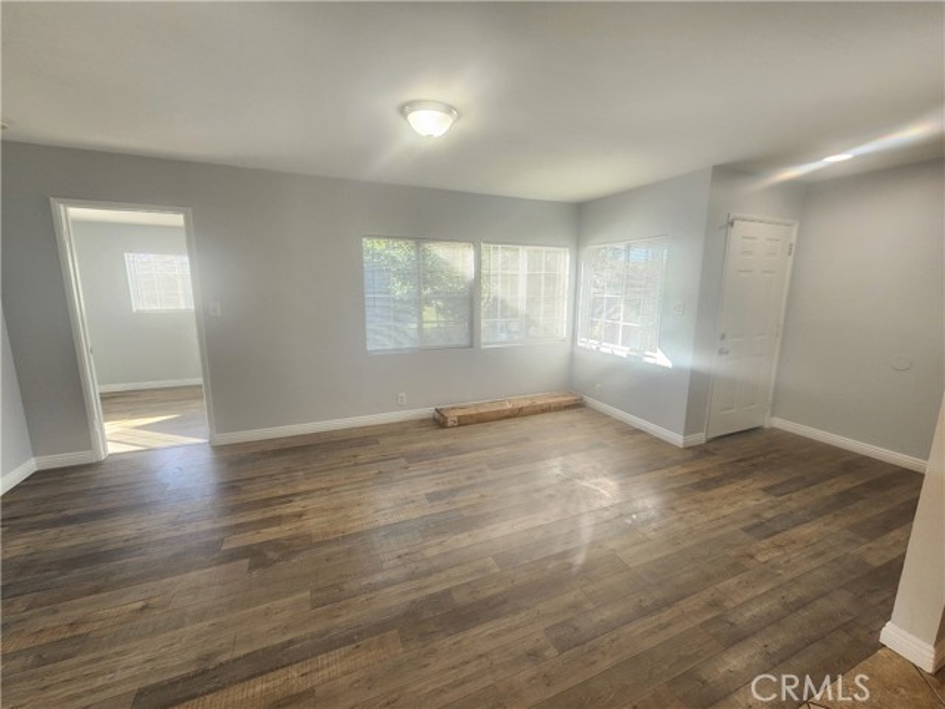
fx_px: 355
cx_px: 472
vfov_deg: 89.9
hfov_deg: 106.2
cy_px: 354
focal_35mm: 13
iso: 100
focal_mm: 2.2
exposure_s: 1/60
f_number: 2.2
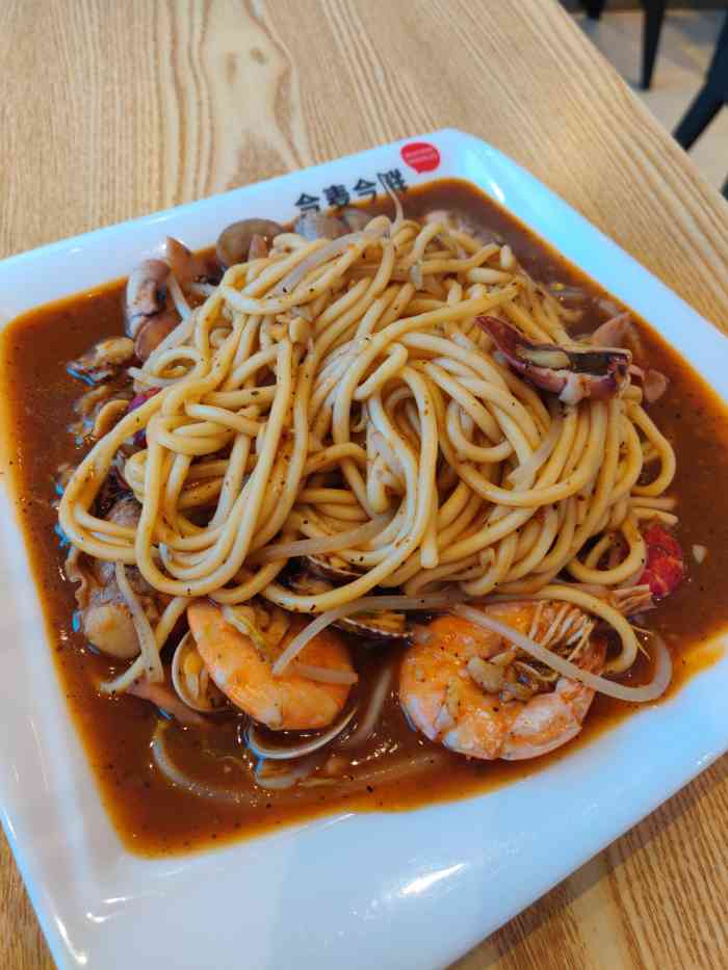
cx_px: 364
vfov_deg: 69.4
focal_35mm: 25
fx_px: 701
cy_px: 485
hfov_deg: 54.9
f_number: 1.7
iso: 250
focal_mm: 4.25
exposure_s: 1/50
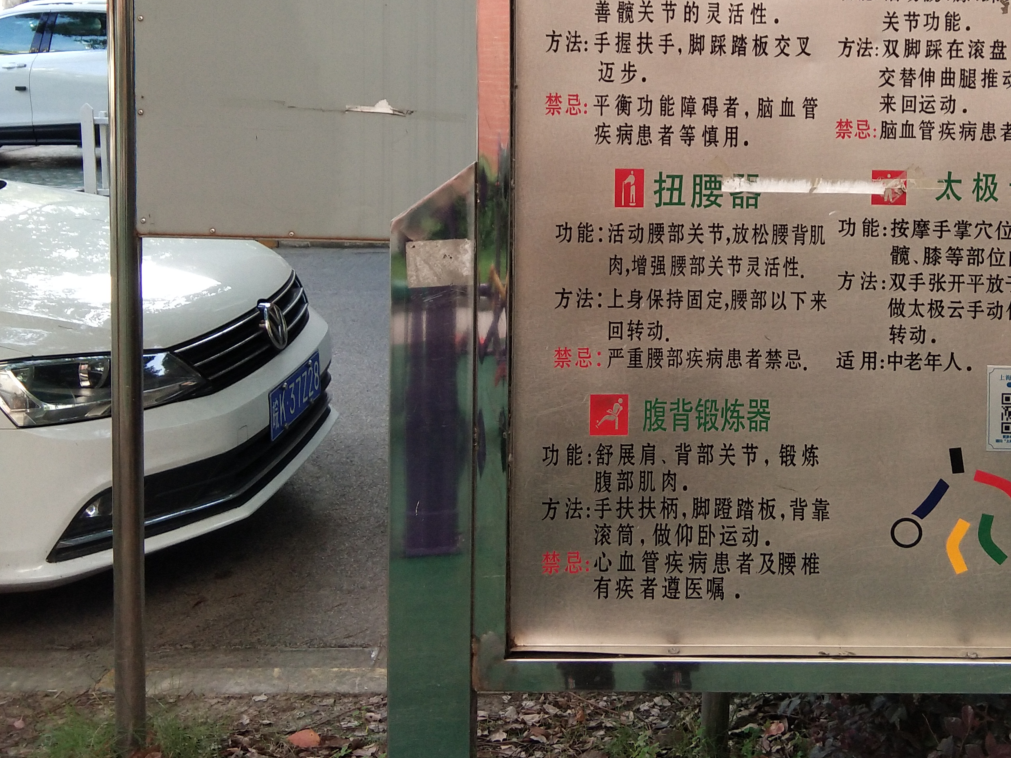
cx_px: 714
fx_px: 1460
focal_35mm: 50
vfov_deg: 28.5
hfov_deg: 37.6
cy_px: 162
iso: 80
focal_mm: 3.69
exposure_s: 1/100
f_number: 2.2
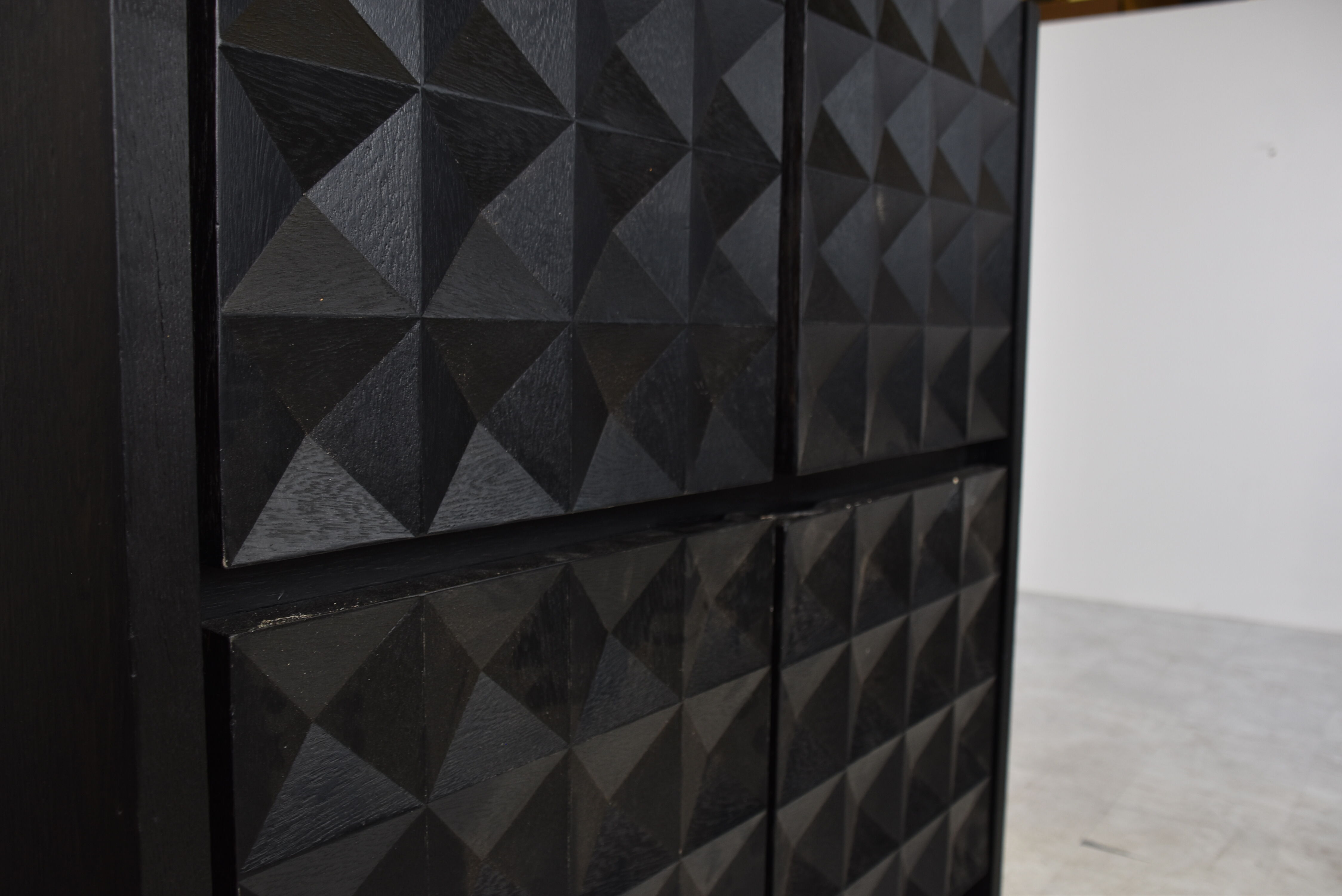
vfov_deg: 41.7
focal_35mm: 32
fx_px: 1174
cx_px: 671
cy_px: 448
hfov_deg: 59.5
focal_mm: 21
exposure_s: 1/20
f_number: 3.5
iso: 200
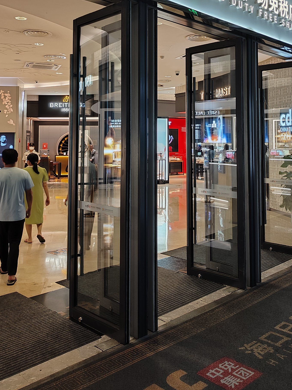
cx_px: 154
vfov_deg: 50.2
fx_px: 405
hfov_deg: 39.6
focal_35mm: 36
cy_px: 121
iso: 348
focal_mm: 5.26
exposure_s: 1/50
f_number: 1.65
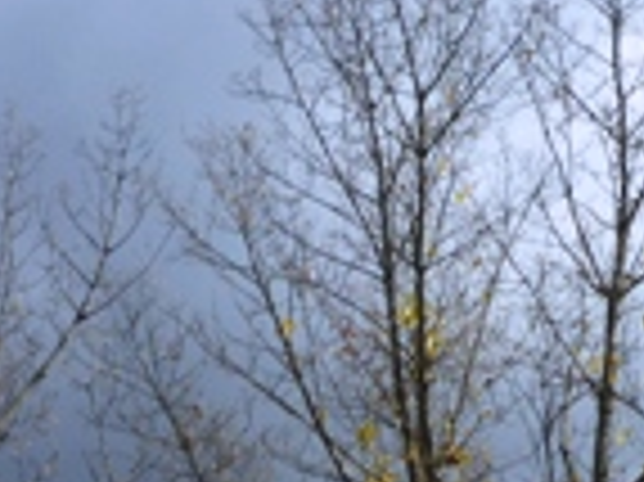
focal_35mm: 84
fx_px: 1561
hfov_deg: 23.3
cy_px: 626
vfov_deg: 16.6
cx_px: 347
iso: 80
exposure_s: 1/800
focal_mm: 4.4
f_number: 4.5
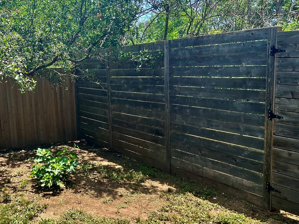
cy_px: 119
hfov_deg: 43.2
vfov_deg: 34.3
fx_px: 363
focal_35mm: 42
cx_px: 70
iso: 50
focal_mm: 5.7
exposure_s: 1/1361
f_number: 1.5
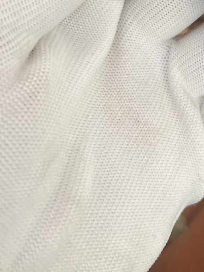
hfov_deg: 18.6
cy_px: -79
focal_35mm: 74
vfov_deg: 23.4
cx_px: 260
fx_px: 581
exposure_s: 1/60
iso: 200
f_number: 1.5
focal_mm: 5.7
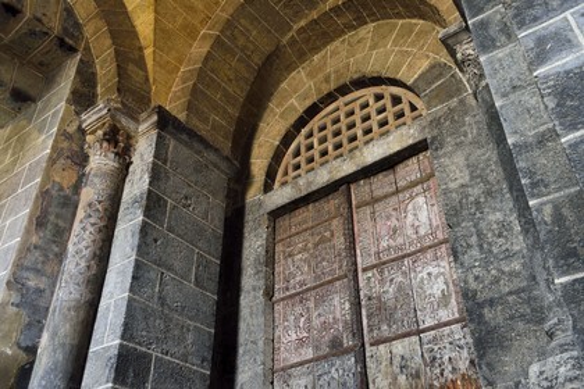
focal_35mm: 34
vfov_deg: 38.9
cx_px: 292
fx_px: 552
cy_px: 194
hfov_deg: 55.8
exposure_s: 1/50
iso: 1600
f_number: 5.6
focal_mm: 34
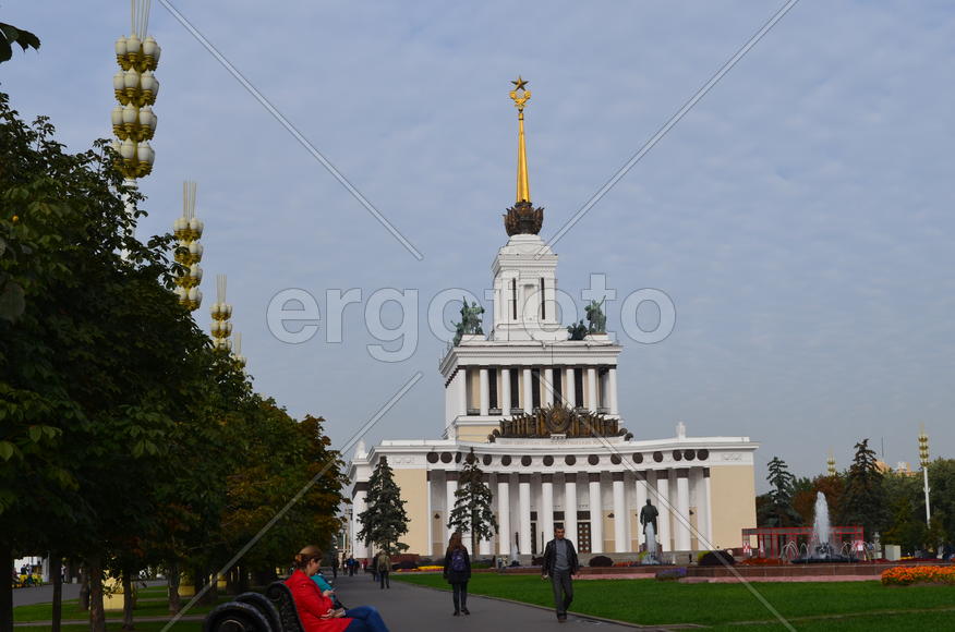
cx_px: 478
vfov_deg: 23.7
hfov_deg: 35.1
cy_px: 316
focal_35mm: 57
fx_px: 1509
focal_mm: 38
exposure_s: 1/320
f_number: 10
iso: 200
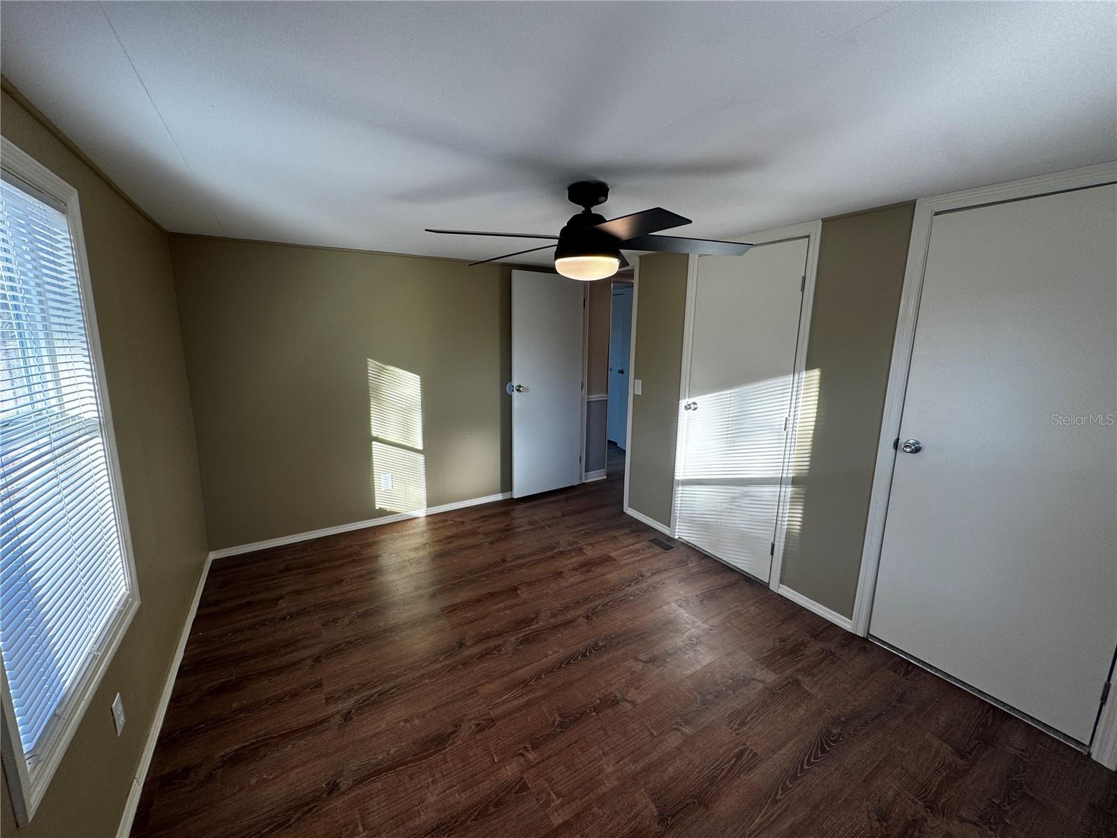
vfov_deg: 85.7
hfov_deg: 102.1
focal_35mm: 14
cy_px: 419
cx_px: 558
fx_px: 452
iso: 80
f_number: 2.2
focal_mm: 2.22
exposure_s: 1/99
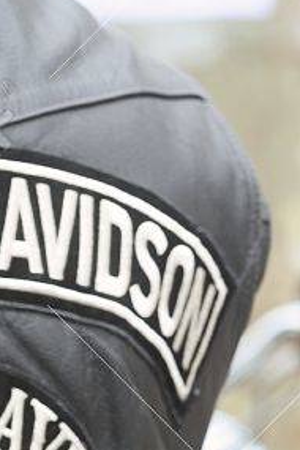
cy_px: 477
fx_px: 6262
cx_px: -127
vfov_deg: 4.1
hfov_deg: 2.7
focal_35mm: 501
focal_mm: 110
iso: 400
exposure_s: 1/160
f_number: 8
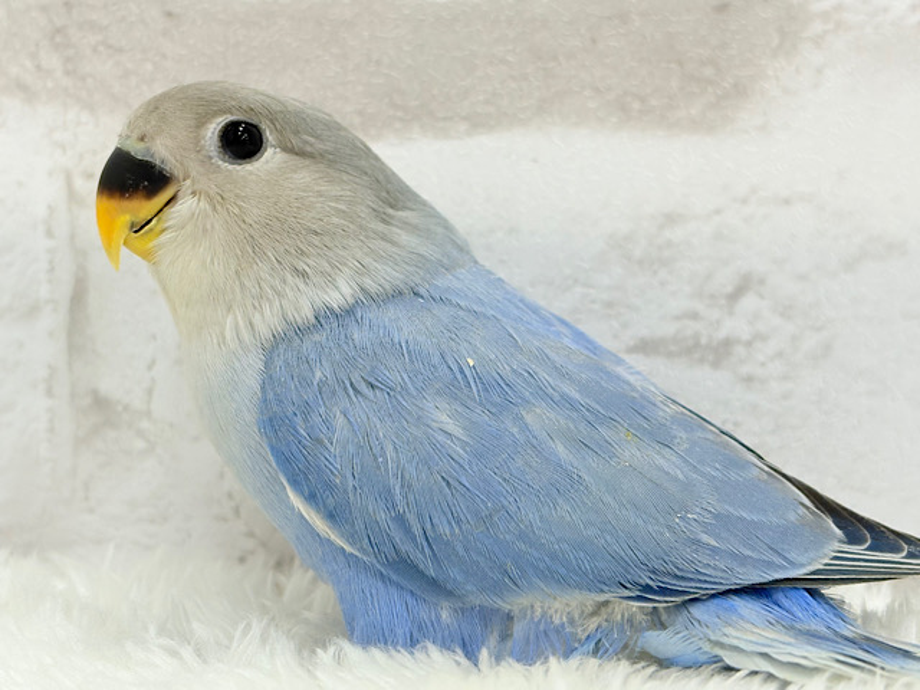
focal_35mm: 52
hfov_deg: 36.8
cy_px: 345
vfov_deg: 28.0
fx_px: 1382
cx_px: 460
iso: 125
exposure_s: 1/100
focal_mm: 5.96
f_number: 1.6
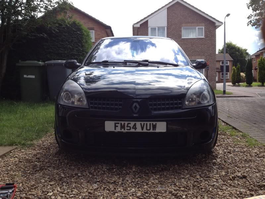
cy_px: 100
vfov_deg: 40.7
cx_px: 132
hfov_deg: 52.6
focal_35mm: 35
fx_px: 268
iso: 64
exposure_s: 1/968
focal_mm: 4.3
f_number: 2.4
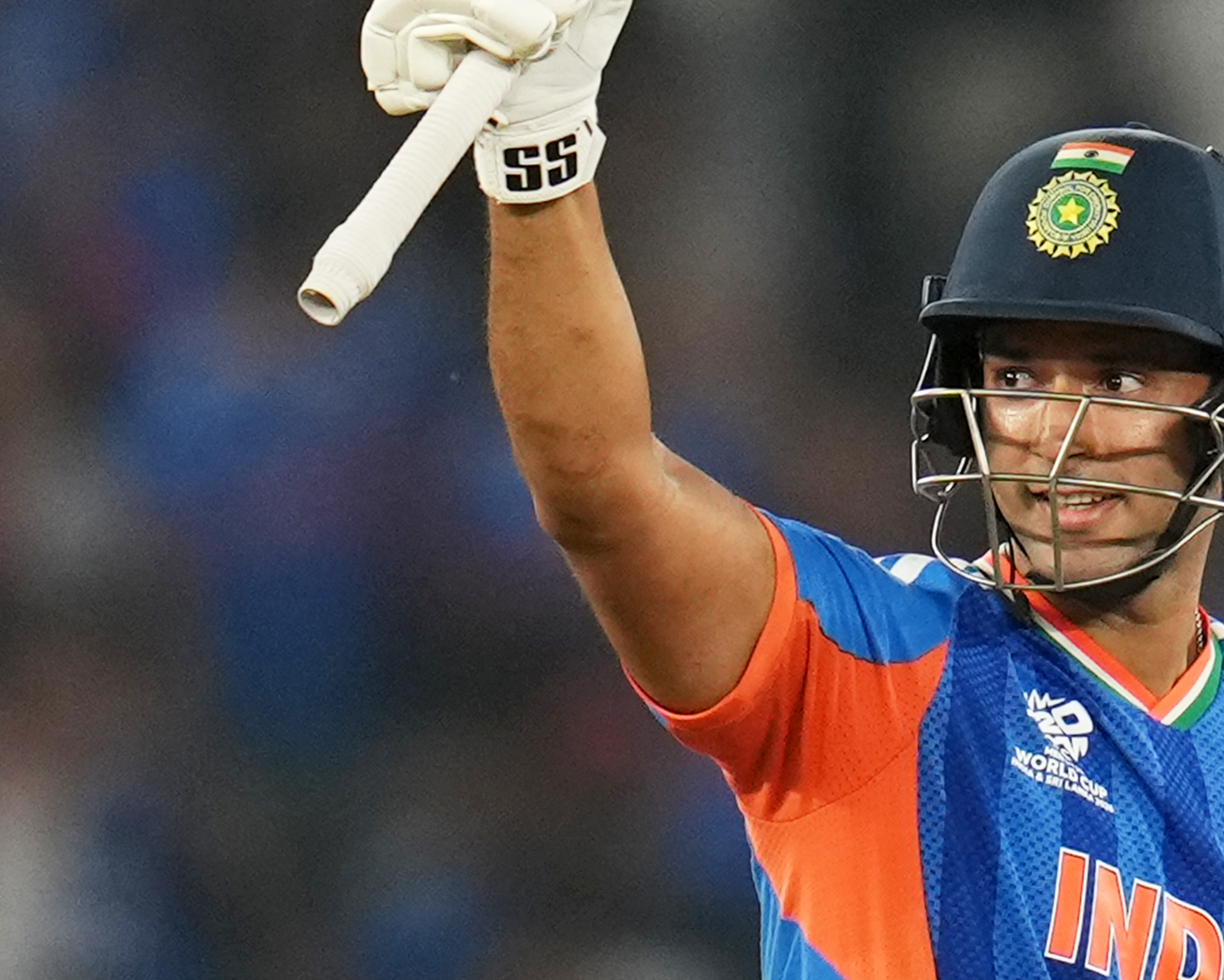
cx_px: 1713
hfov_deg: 1.3
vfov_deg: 1.0
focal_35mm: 1494
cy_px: 606
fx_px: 54124
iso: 1250
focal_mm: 400
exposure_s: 1/1250
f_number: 2.8
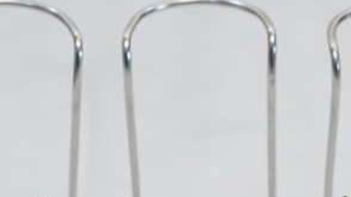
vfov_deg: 6.7
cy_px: 297
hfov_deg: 12.2
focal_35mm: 177
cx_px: 205
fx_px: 1646
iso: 3200
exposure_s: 1/200
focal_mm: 50
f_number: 8
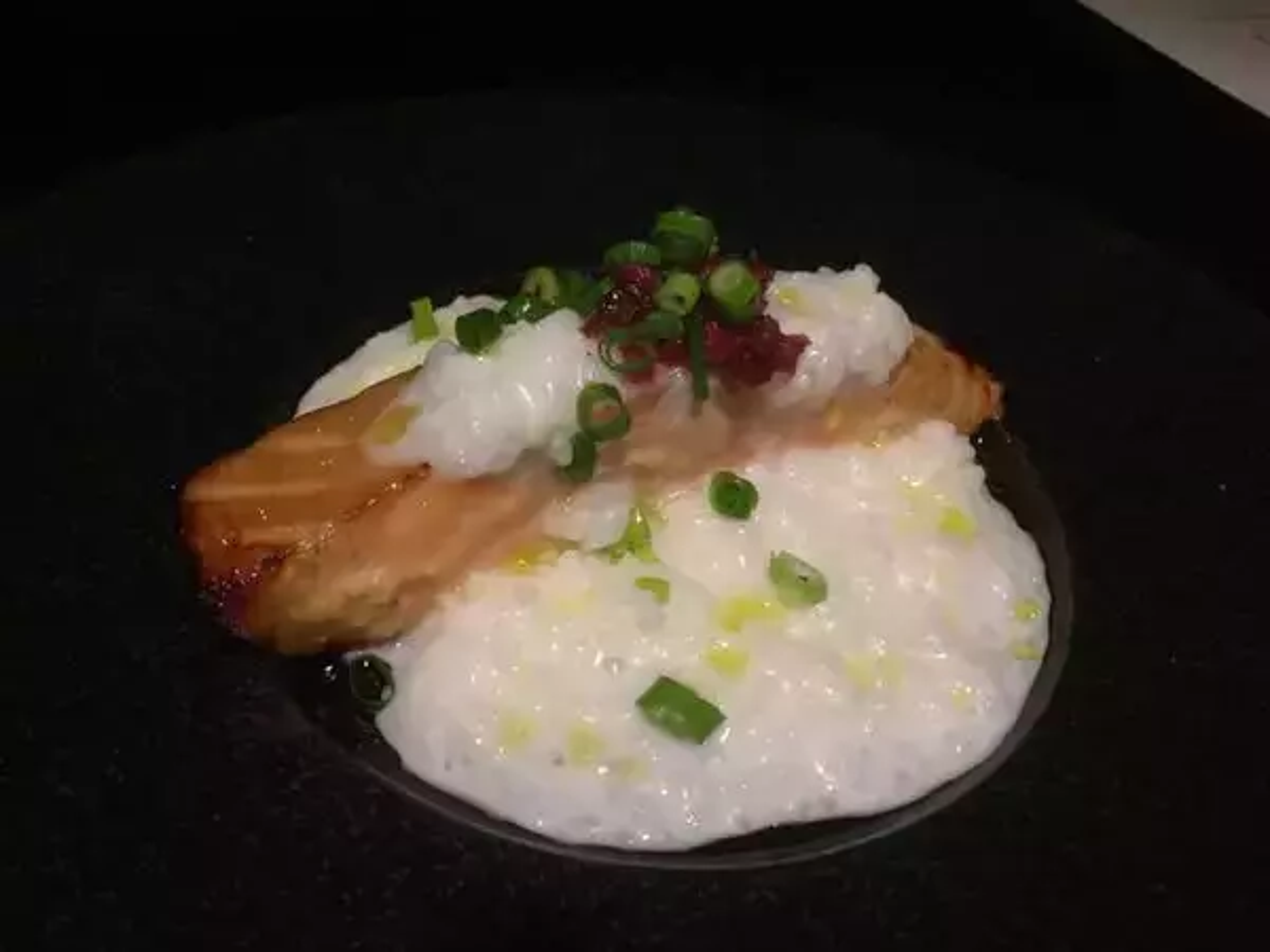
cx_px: 635
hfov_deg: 61.7
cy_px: 476
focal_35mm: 29
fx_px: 1064
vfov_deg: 48.2
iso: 80
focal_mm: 4.15
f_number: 2.2
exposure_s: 1/30
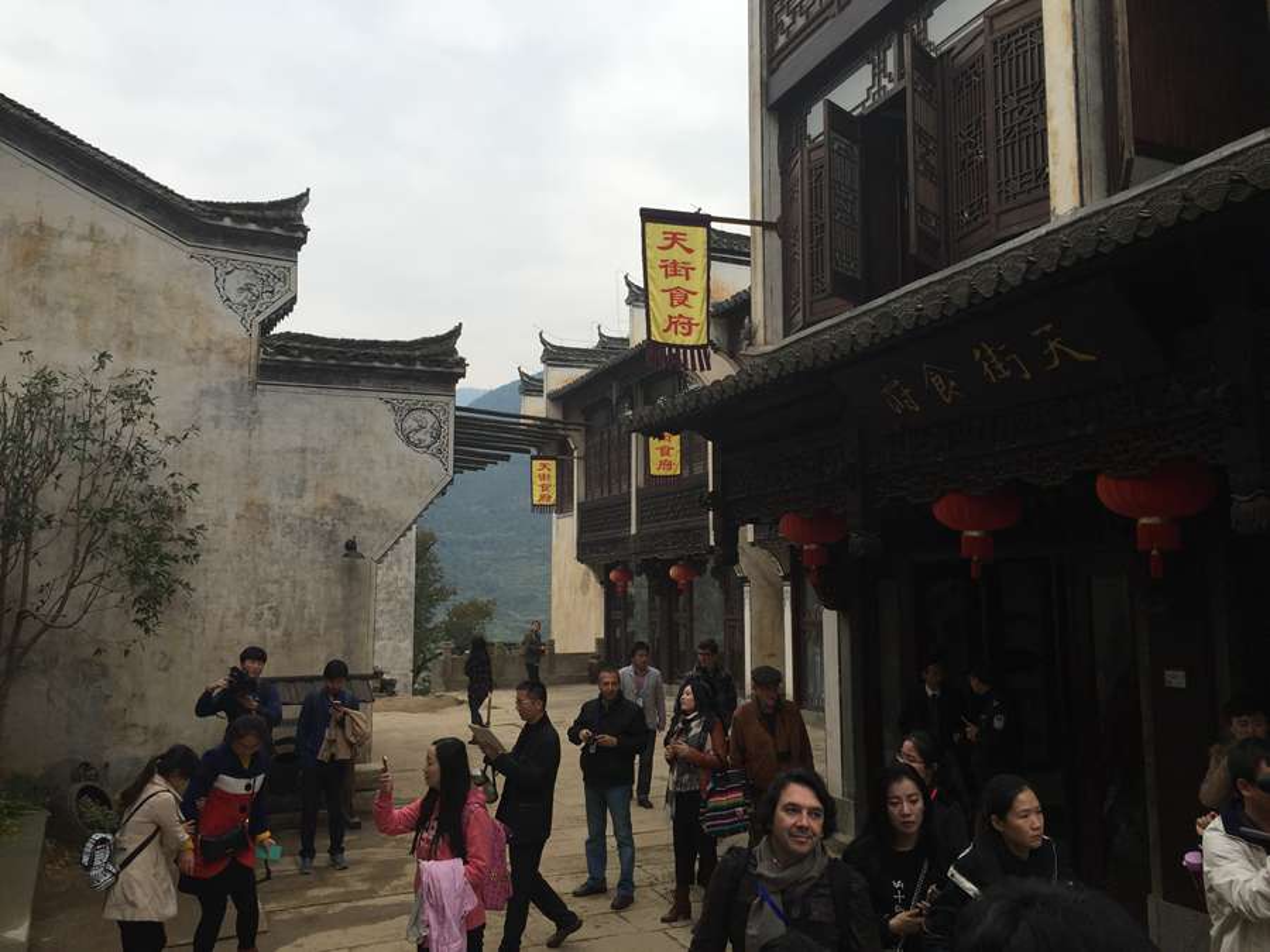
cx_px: 635
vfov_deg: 48.2
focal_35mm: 29
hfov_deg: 61.7
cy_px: 476
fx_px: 1064
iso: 32
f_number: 2.2
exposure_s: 1/898
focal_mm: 4.15
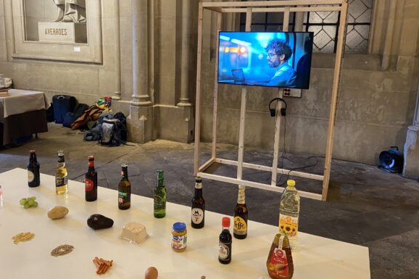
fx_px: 337
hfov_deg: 63.7
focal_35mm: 29
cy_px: 118
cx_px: 208
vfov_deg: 44.8
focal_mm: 4.25
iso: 320
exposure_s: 1/33
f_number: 1.8
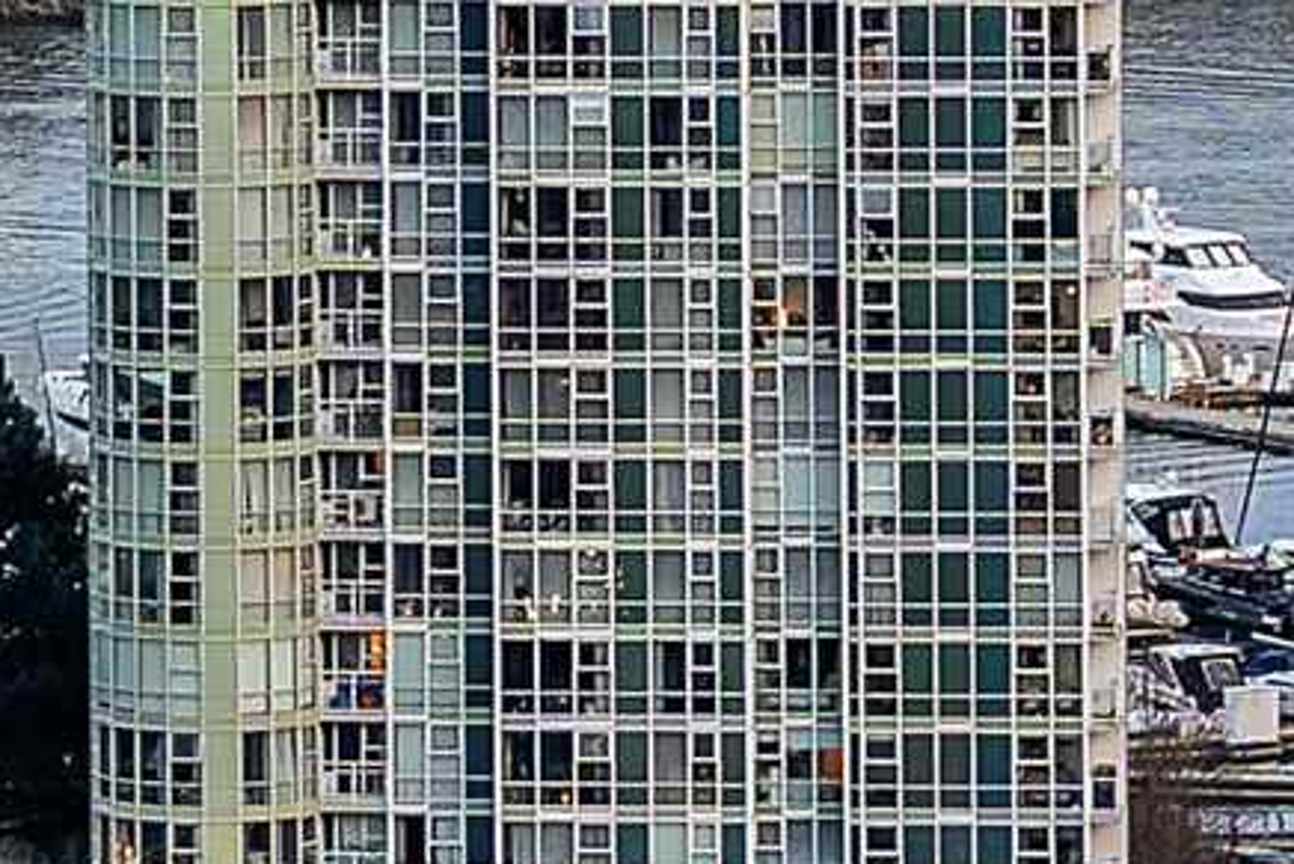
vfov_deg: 2.9
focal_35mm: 465
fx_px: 16719
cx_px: -389
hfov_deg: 4.4
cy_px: -1096
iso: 50
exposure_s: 1/80
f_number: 5.6
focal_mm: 44
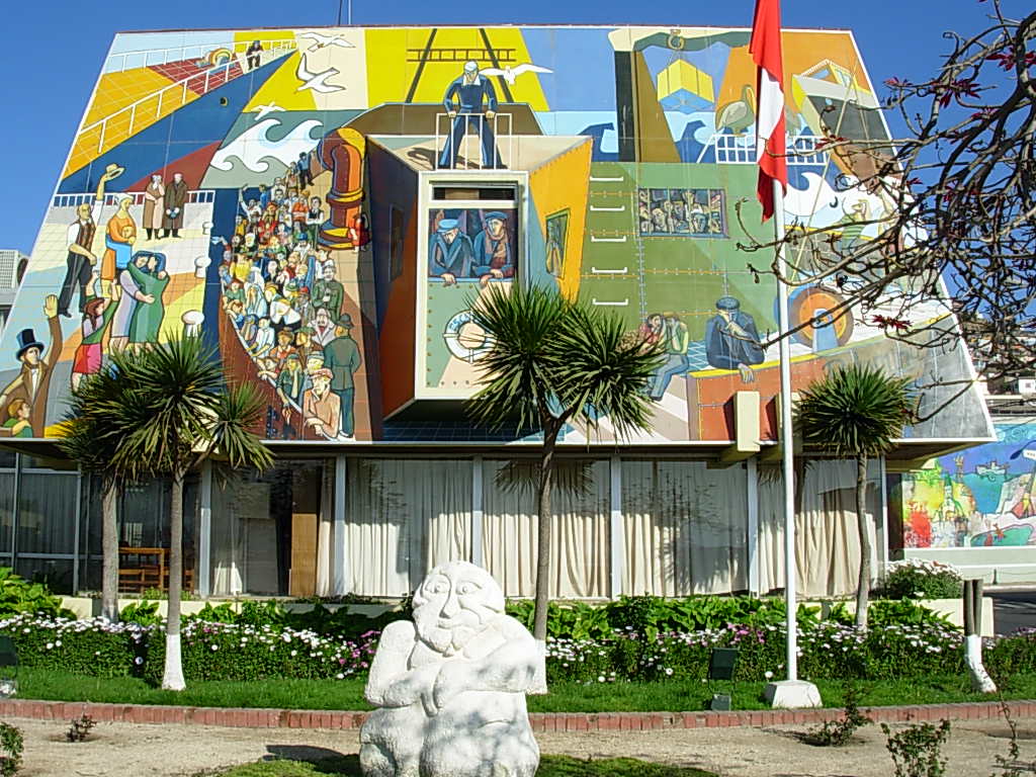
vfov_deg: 37.7
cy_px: 388
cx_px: 518
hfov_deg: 49.0
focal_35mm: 38
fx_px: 1137
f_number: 4.9
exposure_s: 1/592
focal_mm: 6.3
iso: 50
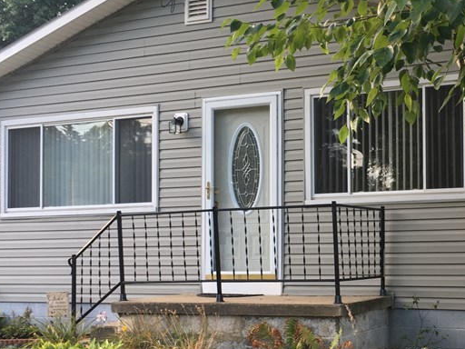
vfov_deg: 25.1
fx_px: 779
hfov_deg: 32.5
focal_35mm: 58
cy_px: 223
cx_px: 354
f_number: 2.2
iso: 32
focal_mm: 4.15
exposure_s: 1/120
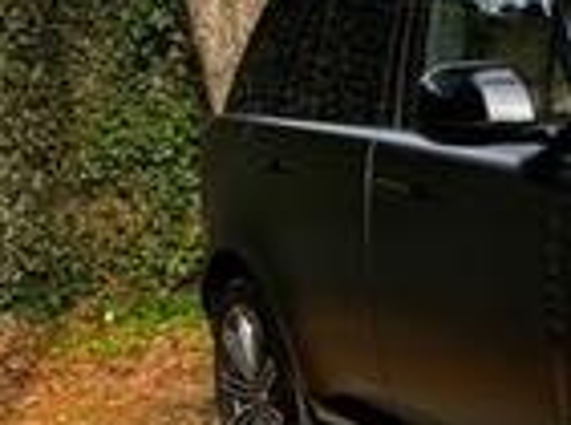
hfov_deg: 18.9
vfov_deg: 17.0
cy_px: 328
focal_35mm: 86
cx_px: 944
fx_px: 1415
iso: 80
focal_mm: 6.76
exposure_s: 1/379
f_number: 1.78
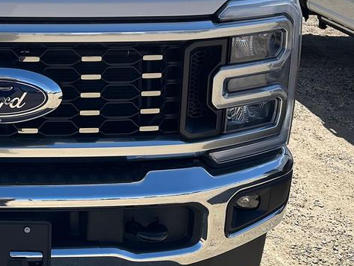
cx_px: -3
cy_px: 55
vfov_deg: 22.0
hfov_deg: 27.6
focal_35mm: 66
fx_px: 675
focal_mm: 6.86
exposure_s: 1/6211
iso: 80
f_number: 1.78
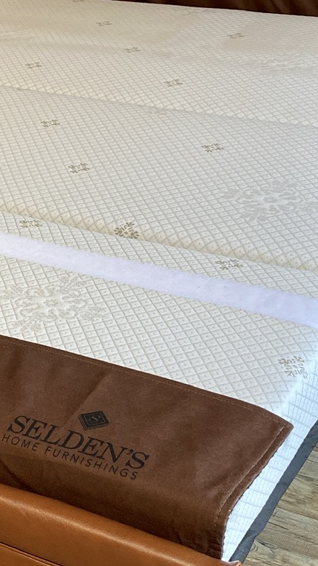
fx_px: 1109
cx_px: 13
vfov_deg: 28.6
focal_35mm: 74
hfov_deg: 16.0
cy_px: 310
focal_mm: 4.25
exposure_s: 1/120
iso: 125
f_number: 1.8
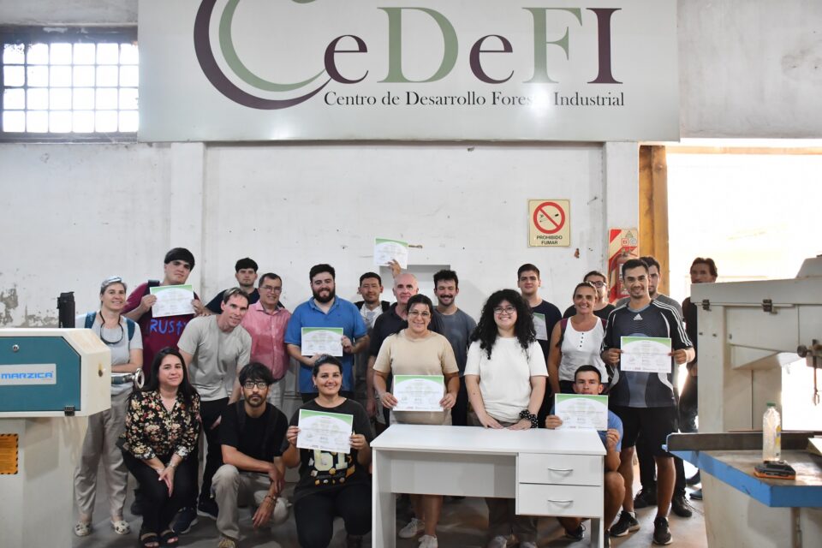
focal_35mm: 30
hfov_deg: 61.9
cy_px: 274
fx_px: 685
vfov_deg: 43.6
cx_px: 411
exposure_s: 1/80
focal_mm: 20
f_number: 4.5
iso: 1600
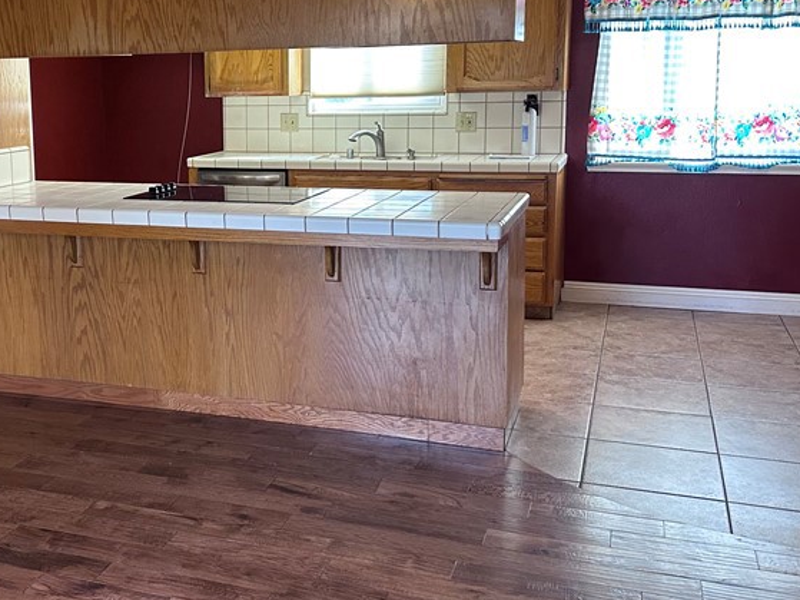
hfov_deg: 41.8
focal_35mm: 44
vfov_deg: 32.7
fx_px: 1017
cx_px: 210
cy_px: 222
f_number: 1.78
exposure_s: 1/120
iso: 200
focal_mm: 6.86
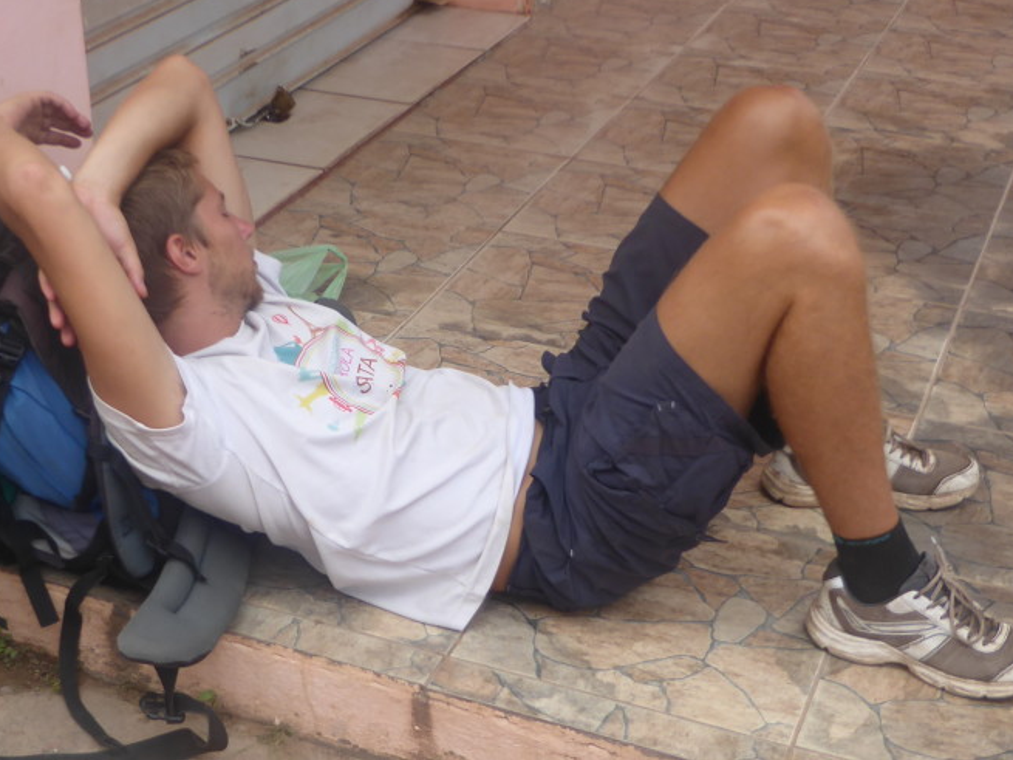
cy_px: 463
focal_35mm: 61
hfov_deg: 31.6
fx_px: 1785
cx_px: 411
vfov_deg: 24.0
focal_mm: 6.7
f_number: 3.7
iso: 80
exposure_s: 1/250
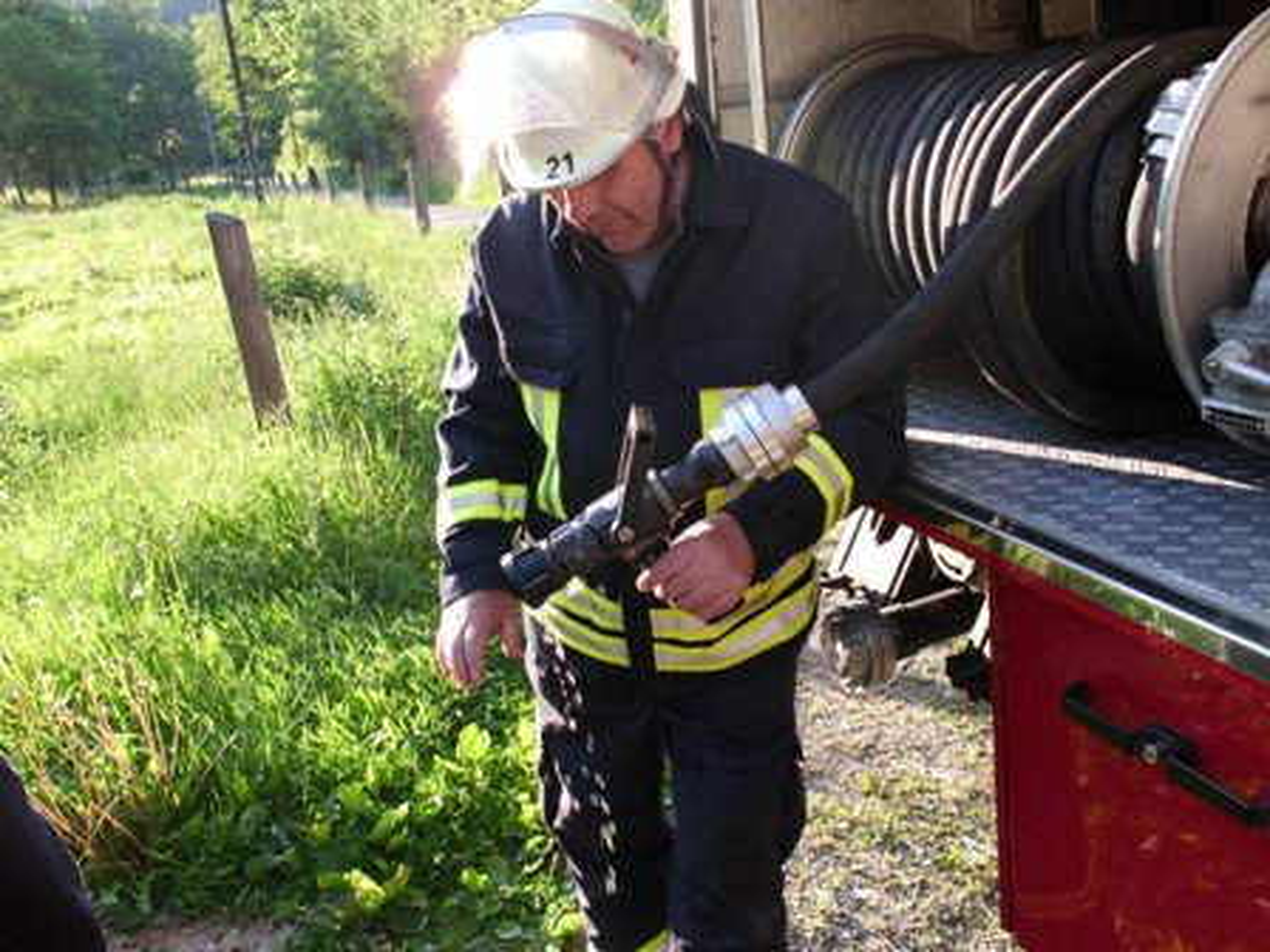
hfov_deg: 51.4
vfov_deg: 39.7
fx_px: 1321
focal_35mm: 36
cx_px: 635
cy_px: 476
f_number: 2.9
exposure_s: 1/160
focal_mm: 6.3
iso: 100
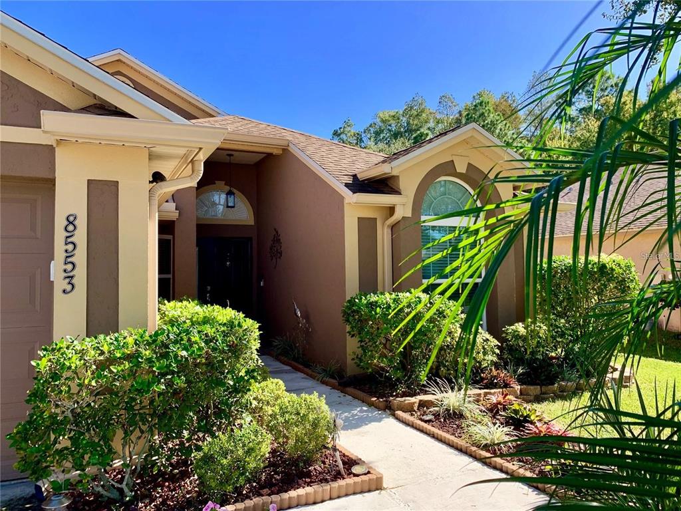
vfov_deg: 53.1
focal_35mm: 26
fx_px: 511
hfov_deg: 67.3
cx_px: 340
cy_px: 256
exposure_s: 1/815
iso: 25
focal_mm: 4.25
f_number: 1.8
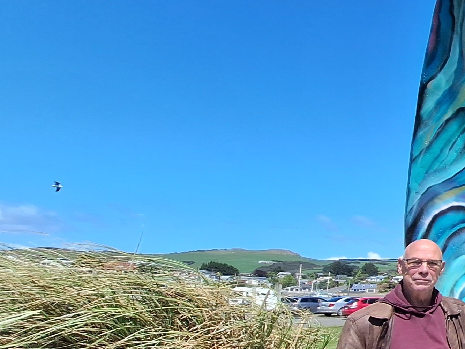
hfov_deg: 29.6
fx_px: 524
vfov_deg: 36.8
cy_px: 187
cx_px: 689
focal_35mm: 39
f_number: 2.2
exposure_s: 1/1582
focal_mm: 1.74
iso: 40
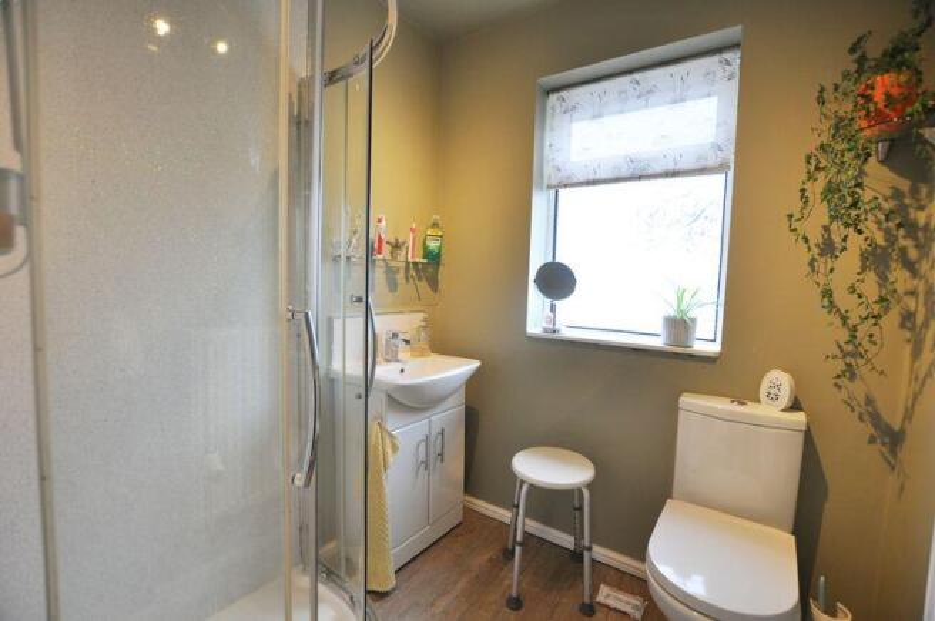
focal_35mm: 15
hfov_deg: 100.4
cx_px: 468
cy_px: 310
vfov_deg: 77.2
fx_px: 389
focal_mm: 10
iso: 400
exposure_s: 1/60
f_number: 4
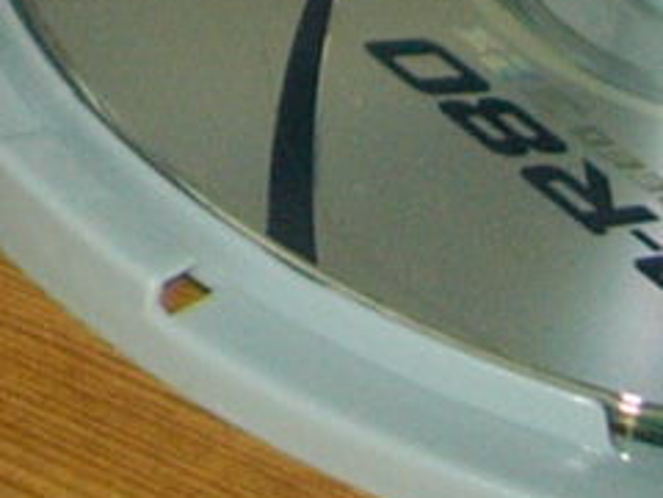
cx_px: -906
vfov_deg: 6.0
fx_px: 4463
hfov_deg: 7.9
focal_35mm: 233
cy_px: -794
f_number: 2.8
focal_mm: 5.8
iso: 100
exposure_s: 1/60
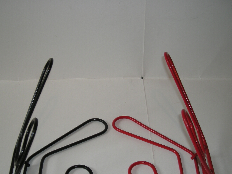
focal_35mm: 45
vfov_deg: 32.0
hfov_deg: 42.0
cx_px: 99
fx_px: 302
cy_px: 108
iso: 50
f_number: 2.8
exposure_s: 1/51.3
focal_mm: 5.7
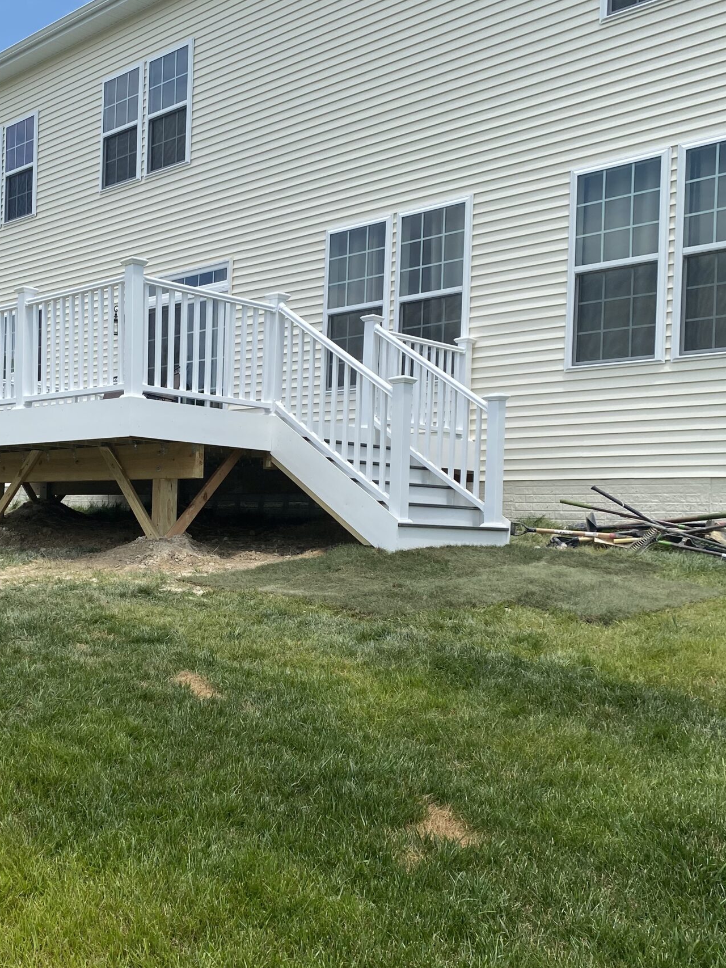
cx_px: 192
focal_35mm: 39
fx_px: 1091
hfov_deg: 36.1
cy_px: 535
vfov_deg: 47.8
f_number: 1.8
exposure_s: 1/3040
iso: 32
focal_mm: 4.25
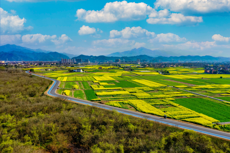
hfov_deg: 65.5
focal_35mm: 28
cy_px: 76
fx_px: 179
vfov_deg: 46.4
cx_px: 115
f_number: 5.6
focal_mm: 10.26
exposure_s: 1/400
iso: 100
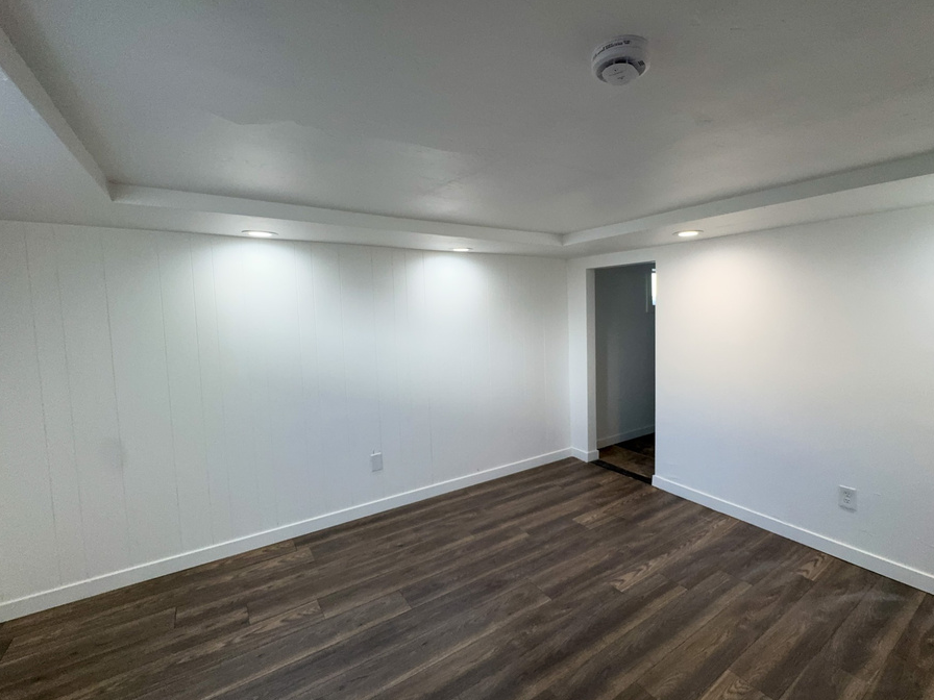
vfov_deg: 78.1
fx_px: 432
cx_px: 519
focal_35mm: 16
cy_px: 344
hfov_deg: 94.1
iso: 100
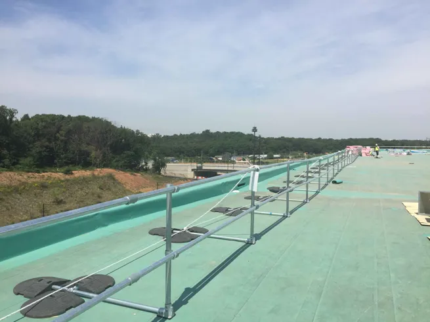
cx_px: 215
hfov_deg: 61.7
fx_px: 360
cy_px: 161
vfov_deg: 48.2
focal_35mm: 29
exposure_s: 1/2825
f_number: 2.2
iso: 32
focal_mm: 4.15
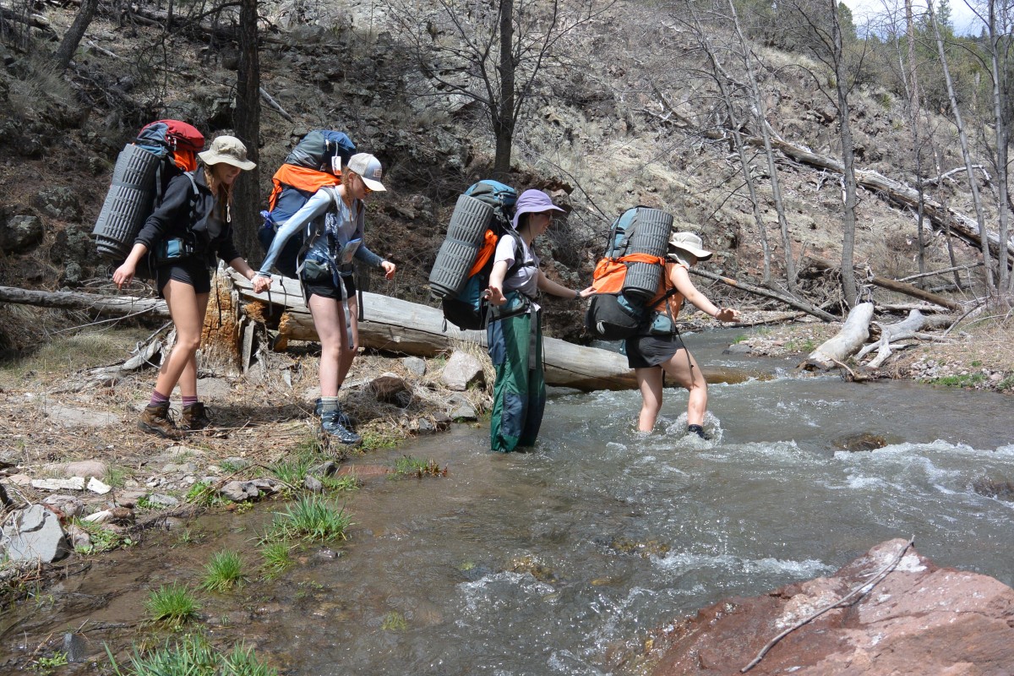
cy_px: 338
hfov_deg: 63.7
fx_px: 817
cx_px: 507
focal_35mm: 29
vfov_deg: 45.0
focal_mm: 11
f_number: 4
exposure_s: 1/1000
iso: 160
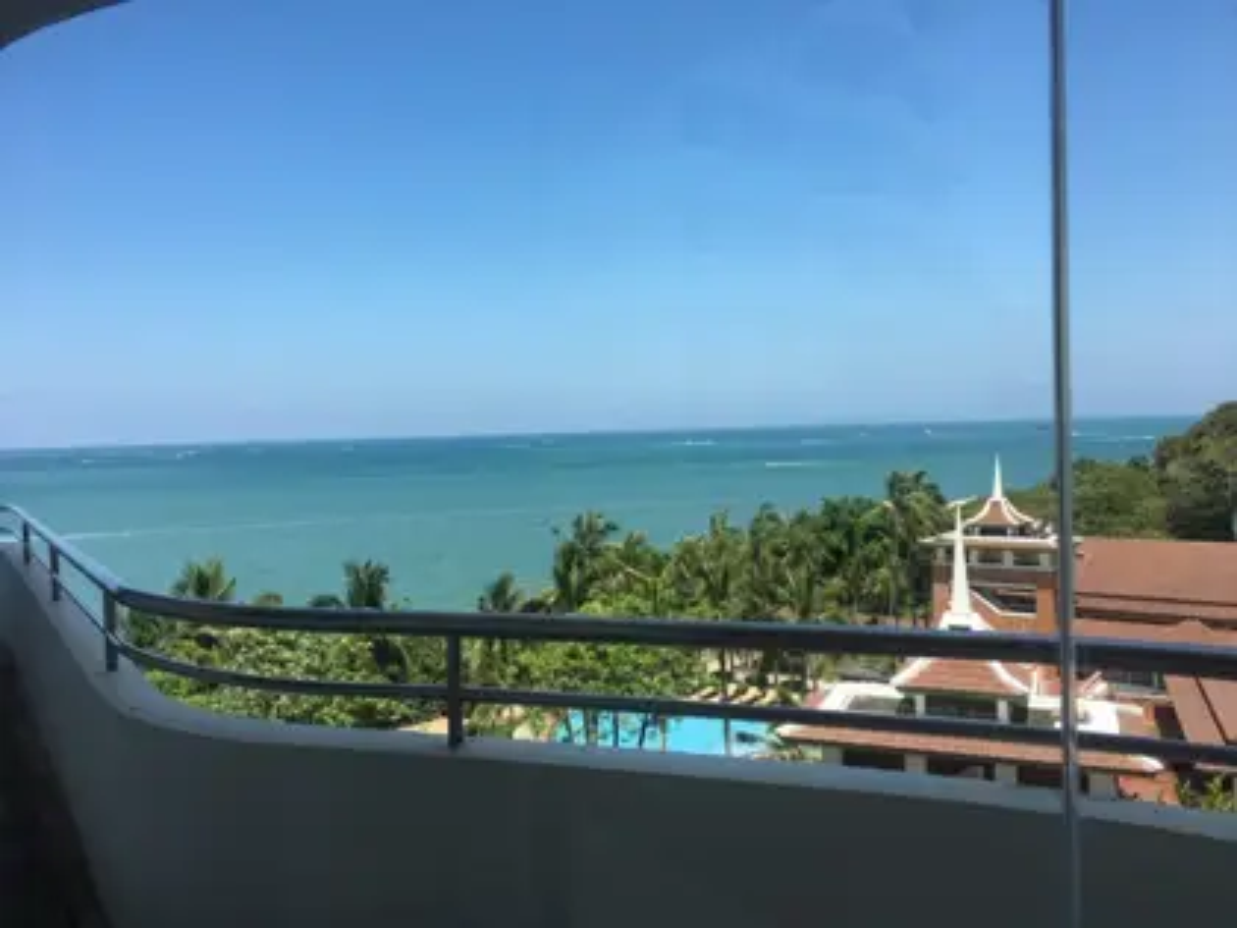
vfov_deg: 48.2
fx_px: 1036
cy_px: 464
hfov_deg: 61.7
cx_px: 618
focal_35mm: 29
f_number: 2.2
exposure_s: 1/1166
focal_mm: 4.15
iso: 25
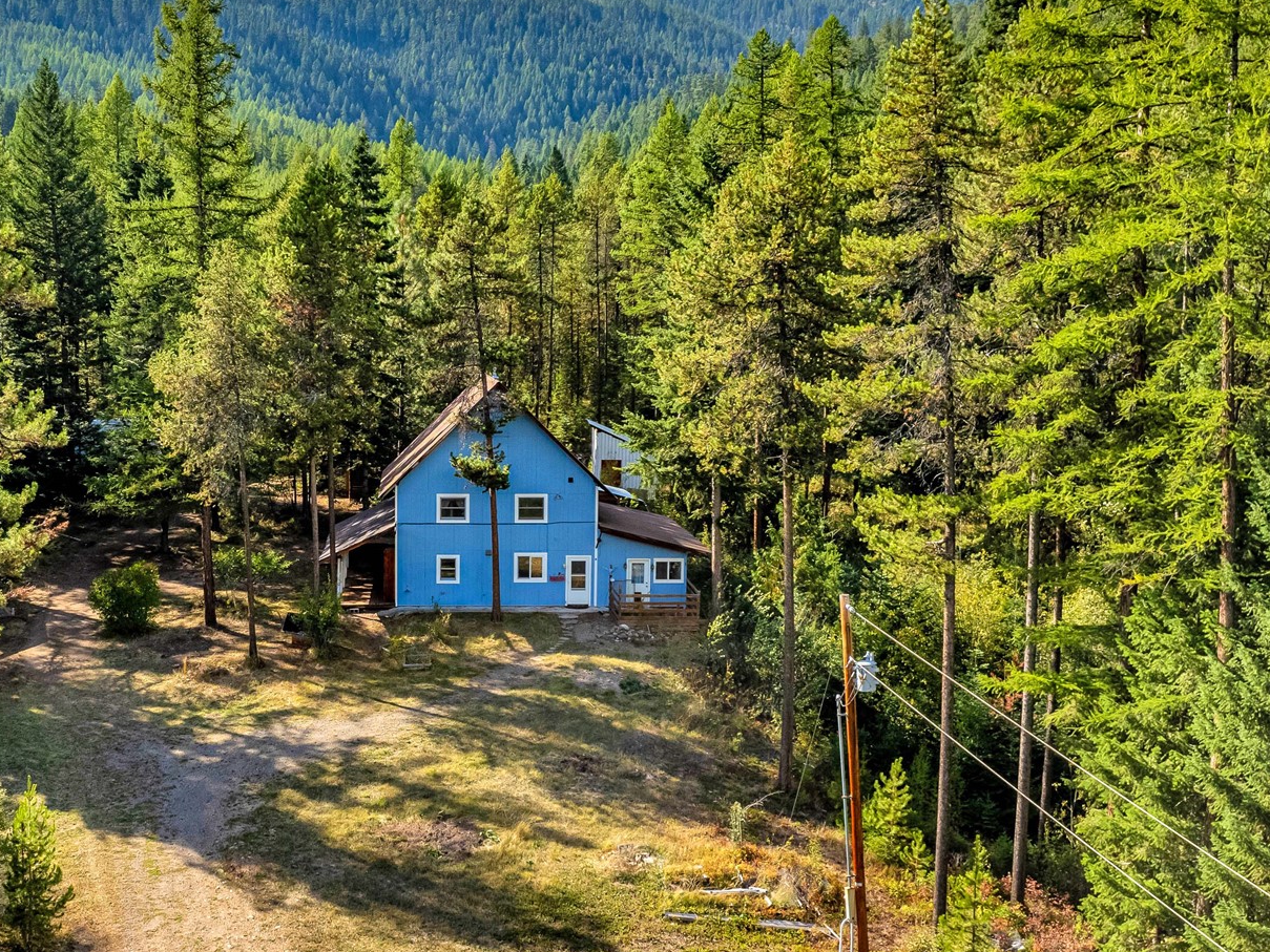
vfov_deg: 37.7
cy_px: 482
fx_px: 1394
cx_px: 397
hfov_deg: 47.9
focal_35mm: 38
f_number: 2.8
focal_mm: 8.38
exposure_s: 1/1000
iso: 100
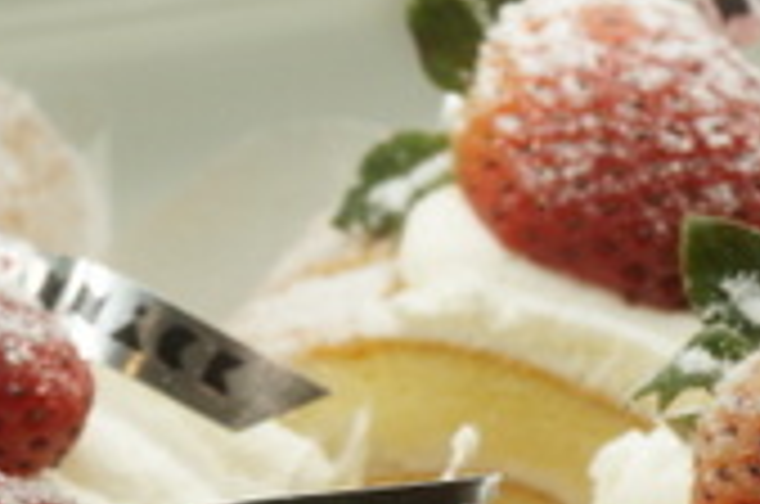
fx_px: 3835
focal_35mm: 182
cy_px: 740
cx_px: 292
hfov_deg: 11.3
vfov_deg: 7.4
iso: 200
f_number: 9
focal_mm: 32
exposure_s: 1/100
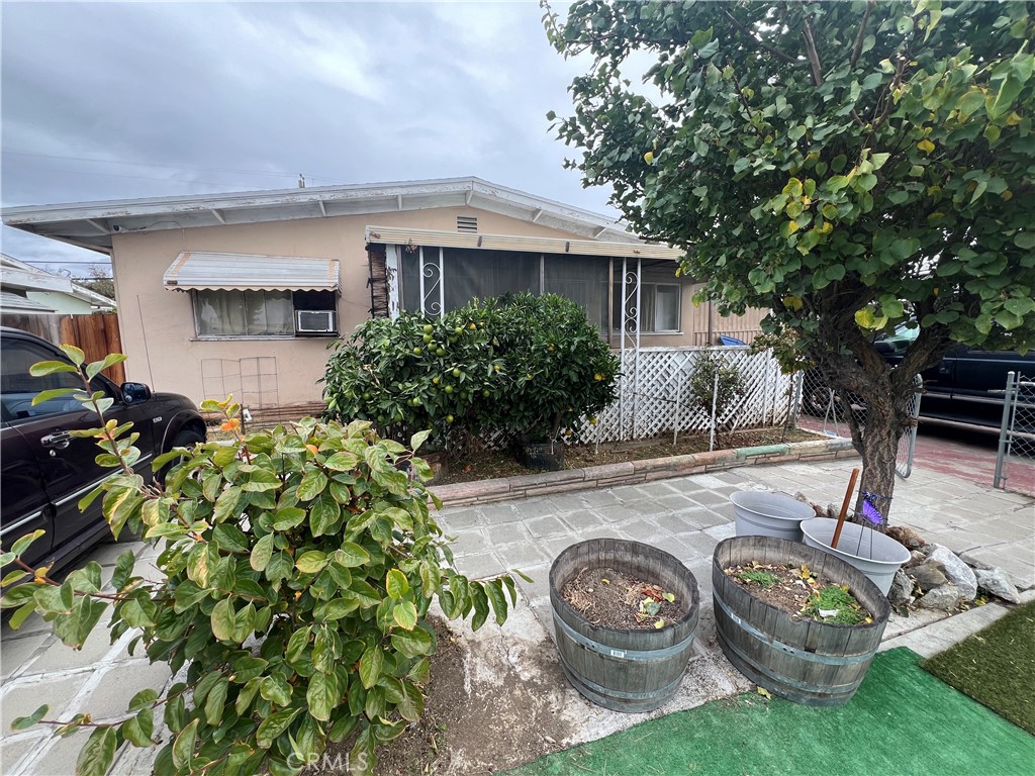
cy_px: 388
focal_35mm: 13
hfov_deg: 106.2
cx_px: 518
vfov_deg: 89.9
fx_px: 389
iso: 32
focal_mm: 1.57
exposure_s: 1/210
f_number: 1.8
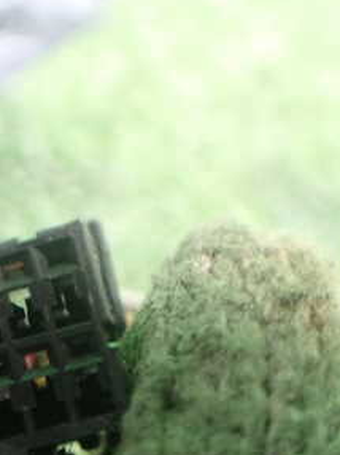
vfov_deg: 30.1
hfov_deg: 21.7
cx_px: -59
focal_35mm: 63
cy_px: 352
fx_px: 826
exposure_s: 1/30
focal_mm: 5.4
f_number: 2.3
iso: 1000
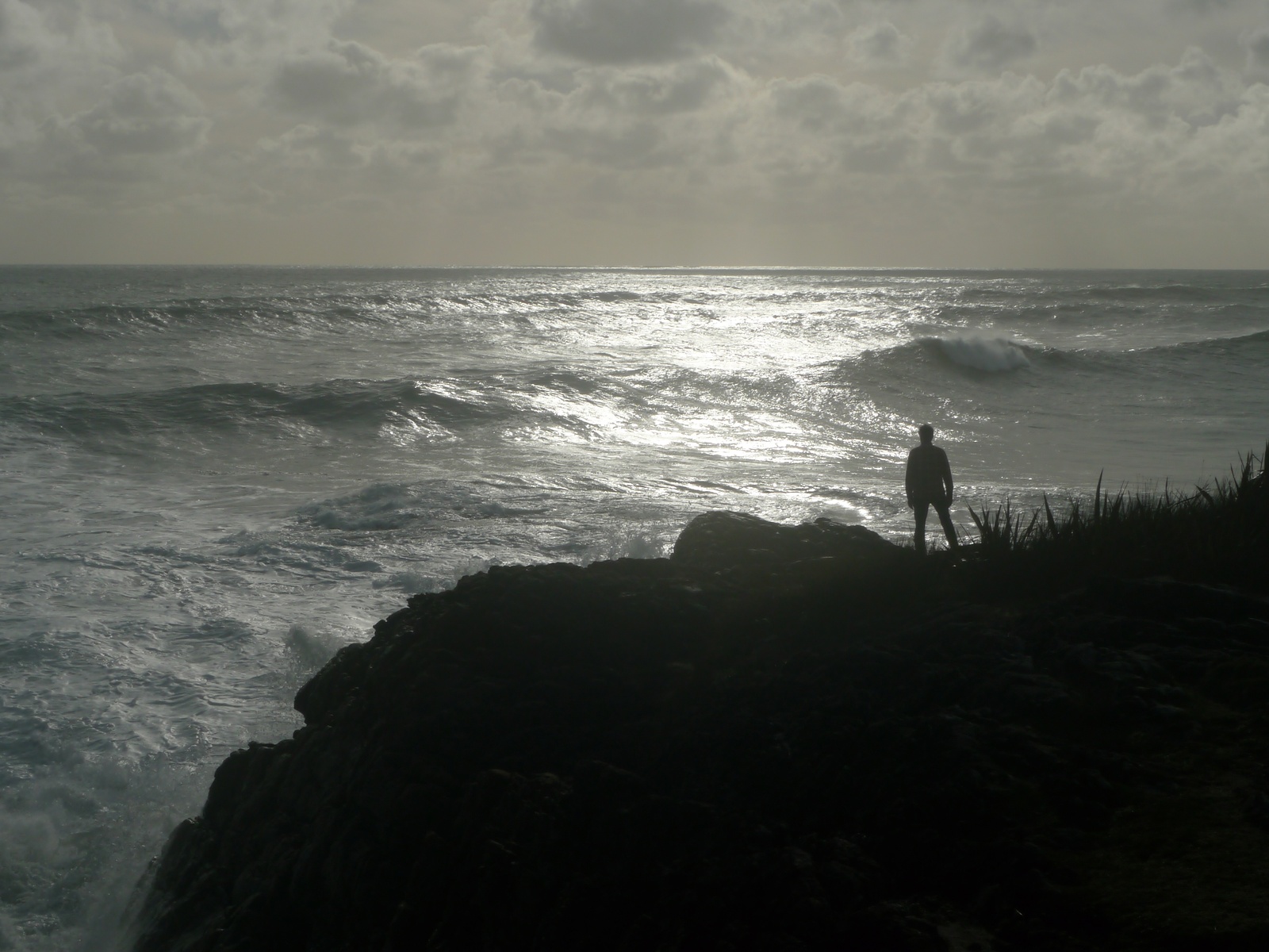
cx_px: 634
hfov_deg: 33.8
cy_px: 476
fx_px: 2090
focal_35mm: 57
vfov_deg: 25.7
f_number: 8
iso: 80
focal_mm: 12.1
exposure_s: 1/2000
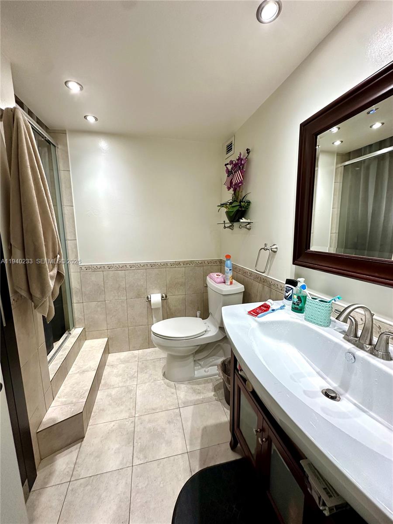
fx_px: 212
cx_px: 196
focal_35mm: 14
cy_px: 262
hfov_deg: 85.7
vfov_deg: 102.1
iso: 250
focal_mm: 2.22
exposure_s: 1/120
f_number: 2.2
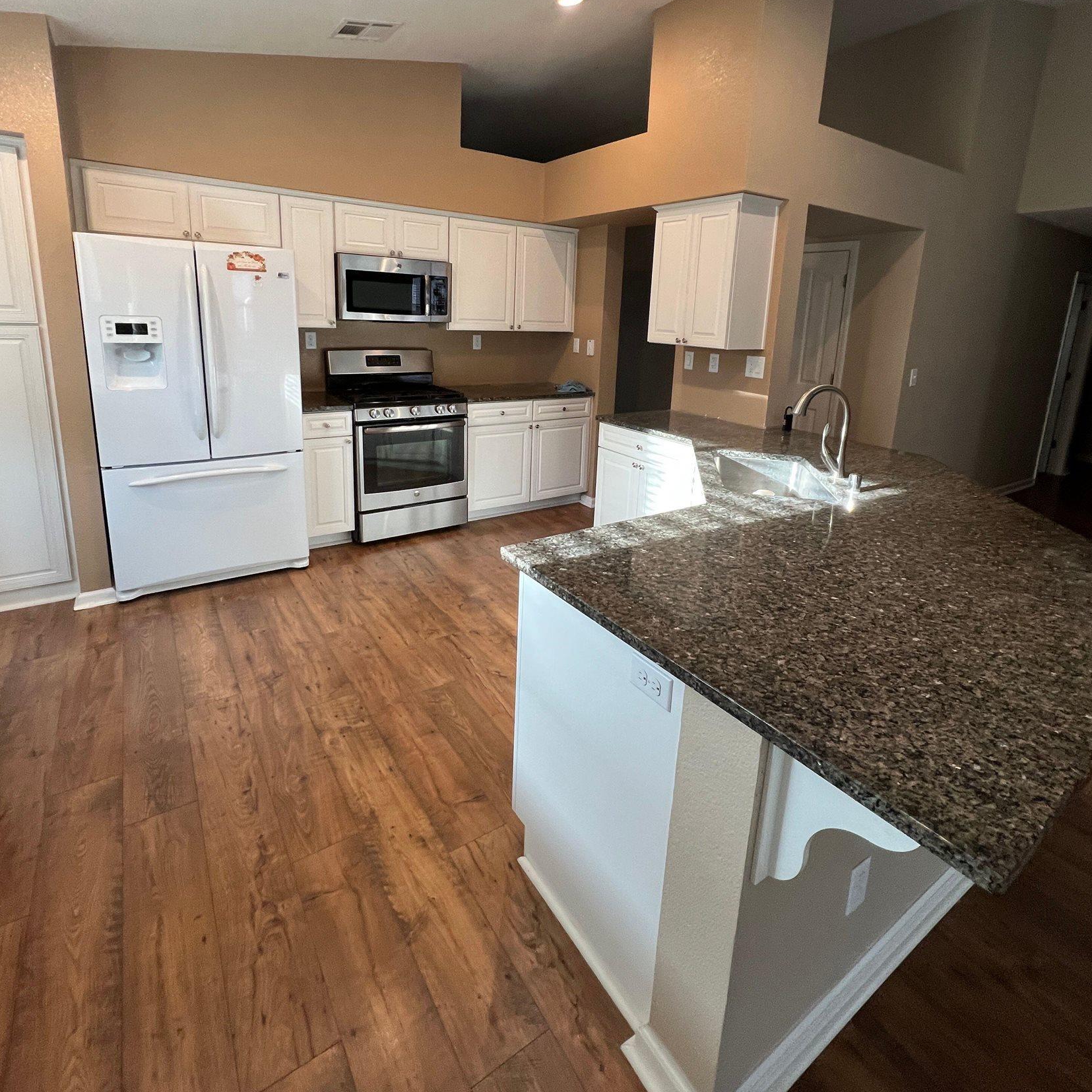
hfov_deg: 87.4
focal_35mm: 16
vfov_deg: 86.4
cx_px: 558
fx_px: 571
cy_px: 437
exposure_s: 1/120
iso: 250
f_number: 1.8
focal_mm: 1.57
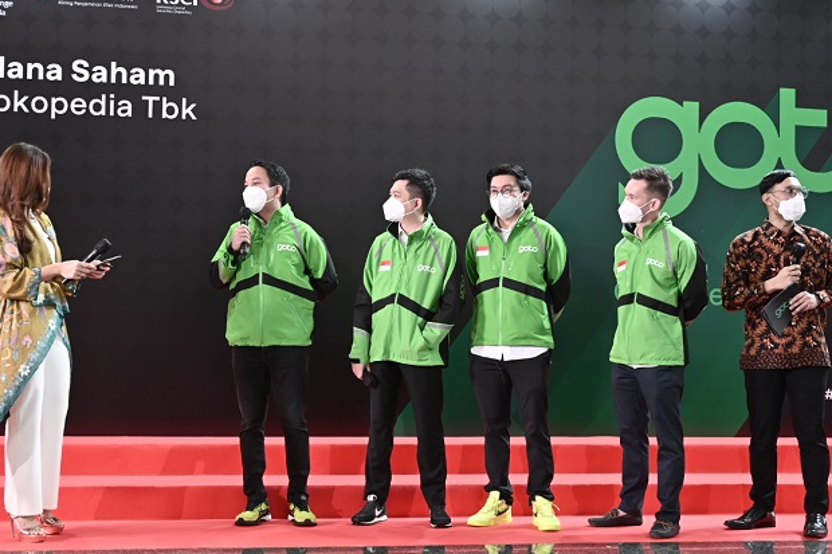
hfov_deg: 40.3
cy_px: 323
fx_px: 1132
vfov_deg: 27.5
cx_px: 403
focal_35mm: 49
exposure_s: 1/125
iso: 1600
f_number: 2.8
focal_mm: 38
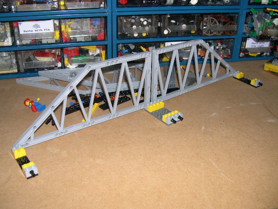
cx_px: 139
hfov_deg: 49.0
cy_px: 104
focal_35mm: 38
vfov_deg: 37.7
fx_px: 305
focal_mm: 8
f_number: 2.8
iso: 100
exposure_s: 1/60
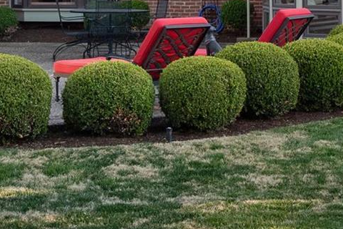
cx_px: 296
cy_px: -14
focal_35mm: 120
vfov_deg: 11.3
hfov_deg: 16.9
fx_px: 1143
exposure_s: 1/60
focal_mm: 18
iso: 400
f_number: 6.3
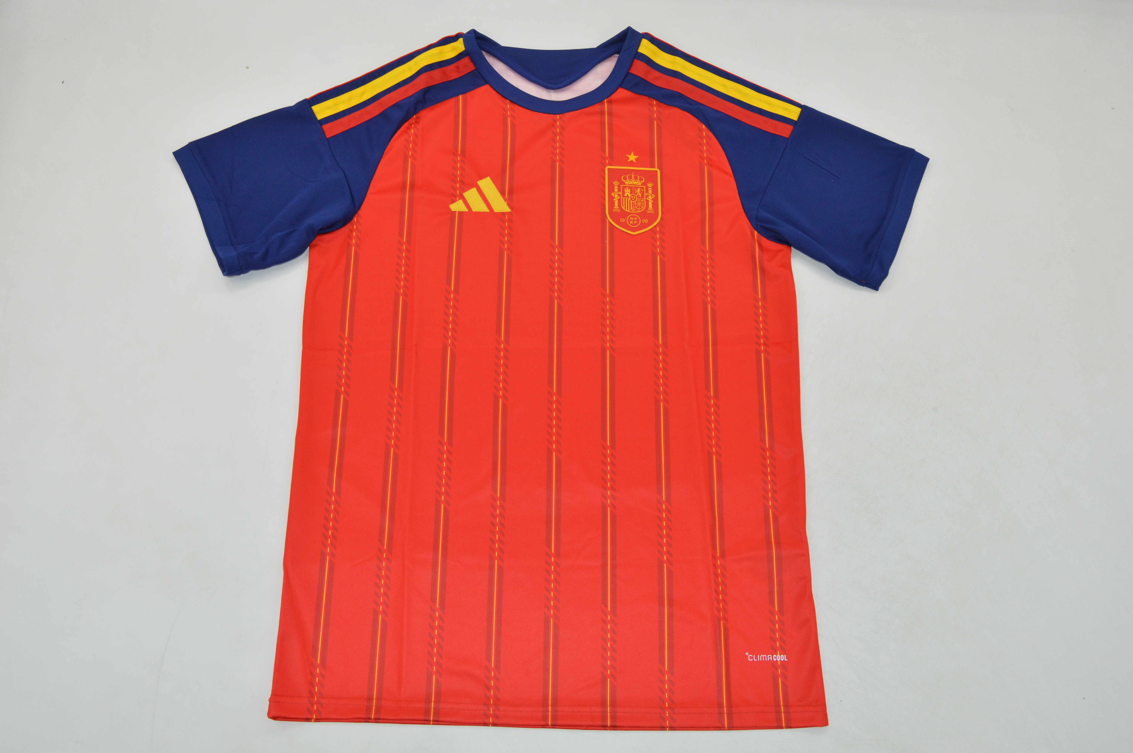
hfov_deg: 57.3
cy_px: 376
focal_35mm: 33
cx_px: 566
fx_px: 1038
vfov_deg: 39.9
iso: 400
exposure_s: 1/200
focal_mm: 22
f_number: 8
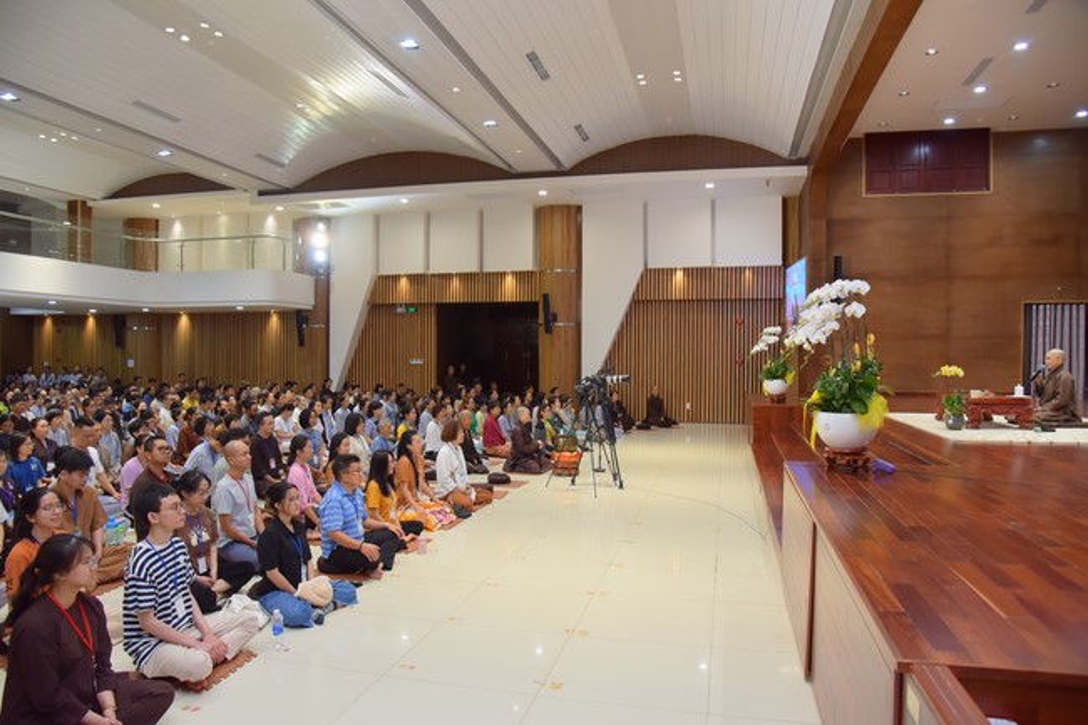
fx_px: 725
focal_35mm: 24
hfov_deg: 73.8
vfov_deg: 53.1
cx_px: 544
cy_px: 362
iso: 1000
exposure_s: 1/100
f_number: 5.6
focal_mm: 24
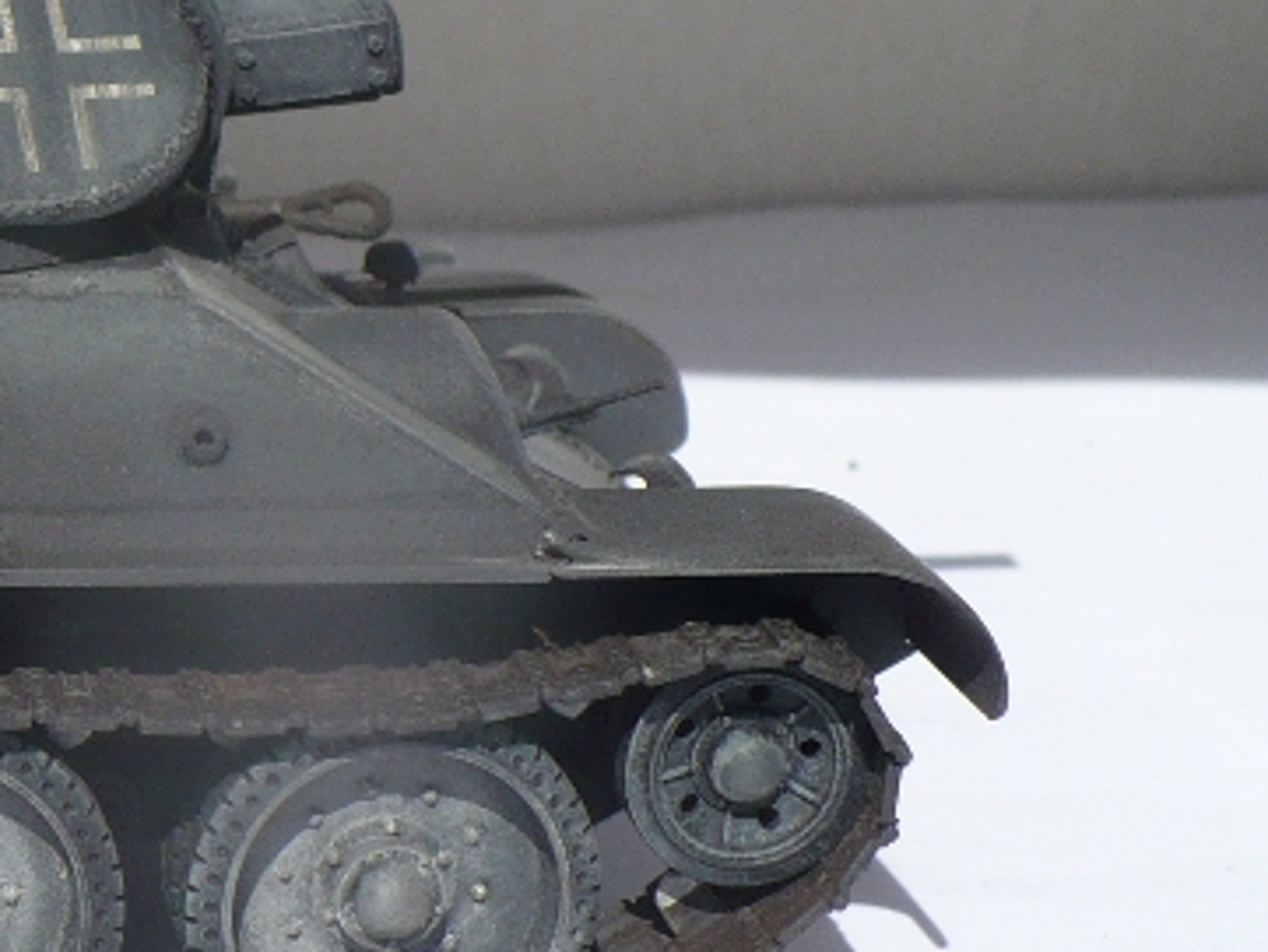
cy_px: 471
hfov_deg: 17.3
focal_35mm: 105
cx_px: -485
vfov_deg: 14.1
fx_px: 3847
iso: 100
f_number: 8
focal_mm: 6.1
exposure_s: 1/200
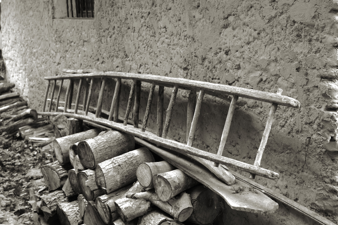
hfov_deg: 58.7
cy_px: 112
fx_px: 300
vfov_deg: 41.1
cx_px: 169
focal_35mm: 32
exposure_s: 1/320
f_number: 4.5
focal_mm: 32
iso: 1600
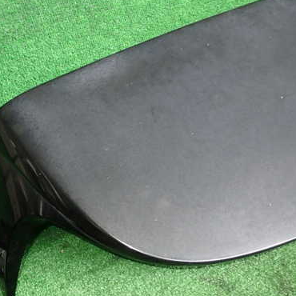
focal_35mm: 43
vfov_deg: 39.2
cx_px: 168
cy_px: 158
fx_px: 416
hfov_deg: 39.1
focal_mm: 5.4
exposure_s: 1/60
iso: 160
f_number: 2.3
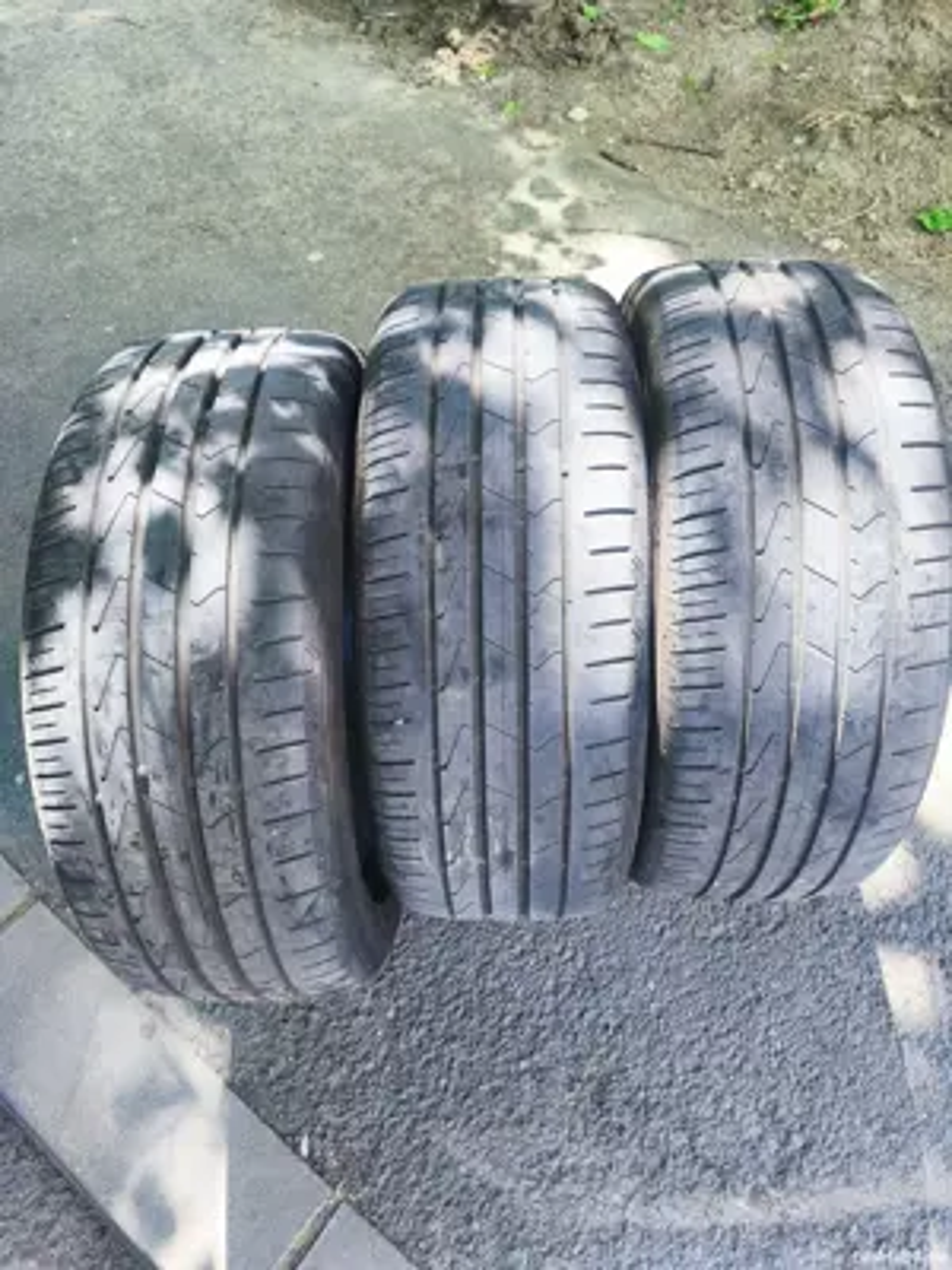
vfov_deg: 73.9
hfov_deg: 58.9
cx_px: 476
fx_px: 843
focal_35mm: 23
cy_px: 635
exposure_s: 1/99.9
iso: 160
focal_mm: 6.18
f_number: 1.65
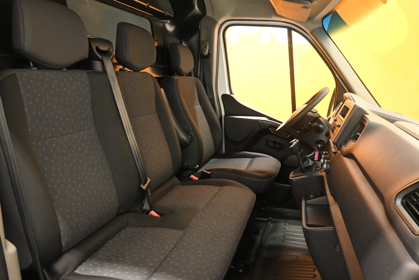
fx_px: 279
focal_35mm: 24
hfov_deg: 73.7
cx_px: 210
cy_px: 140
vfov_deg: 53.1
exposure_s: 1/25
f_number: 7.1
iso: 9000
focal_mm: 16
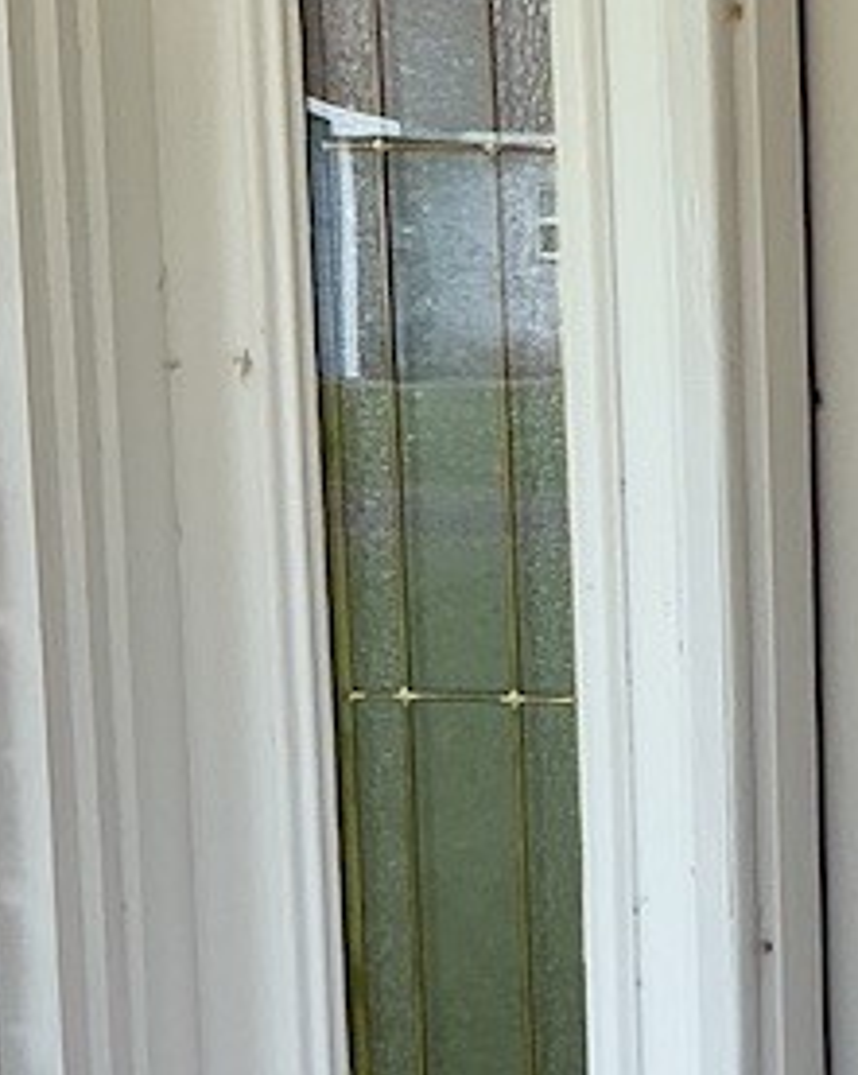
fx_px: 4165
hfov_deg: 10.9
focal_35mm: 131
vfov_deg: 14.6
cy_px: 924
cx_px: 1646
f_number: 1.8
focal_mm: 3
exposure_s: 1/120
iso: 25
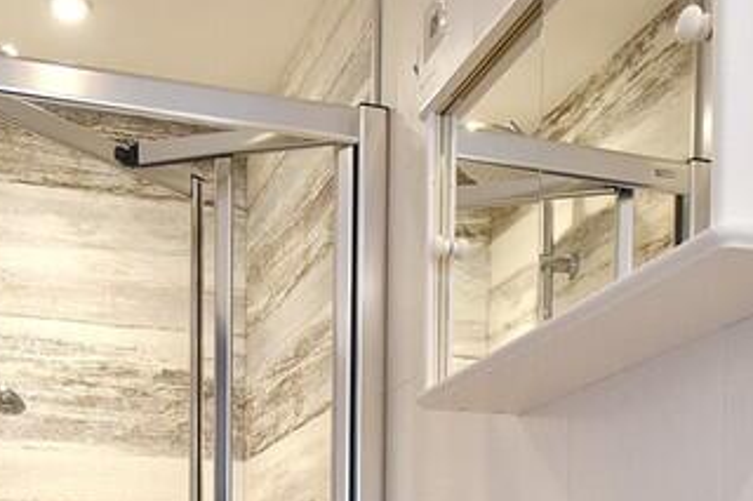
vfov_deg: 24.2
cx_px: 266
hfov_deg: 40.7
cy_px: 672
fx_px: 1003
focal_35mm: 48
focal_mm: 10
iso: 500
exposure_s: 1/15
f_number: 4.5
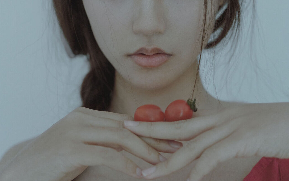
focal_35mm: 80
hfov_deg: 25.9
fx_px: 628
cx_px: 143
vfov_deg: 16.3
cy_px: 56
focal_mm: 51.5
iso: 5000
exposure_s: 1/100
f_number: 2.8
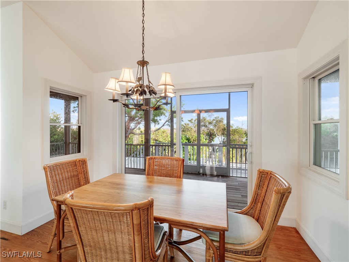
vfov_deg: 78.1
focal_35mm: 16
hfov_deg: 94.5
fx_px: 161
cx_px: 174
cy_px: 131
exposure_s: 1/5
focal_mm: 8
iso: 200
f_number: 7.1
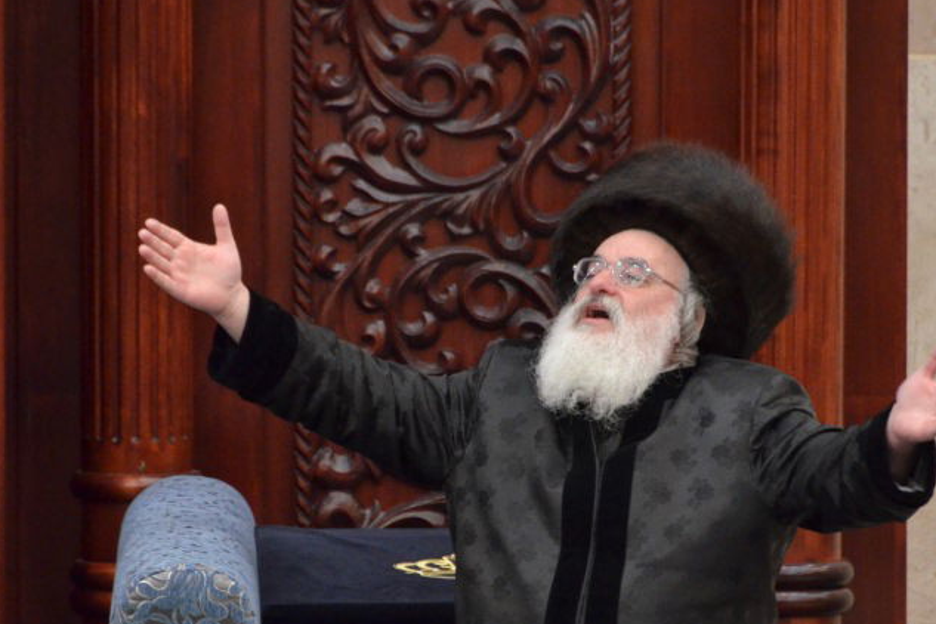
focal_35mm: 484
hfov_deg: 4.3
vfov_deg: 2.8
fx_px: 12583
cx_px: 466
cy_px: 414
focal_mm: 200
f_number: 5.6
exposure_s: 1/125
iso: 1600
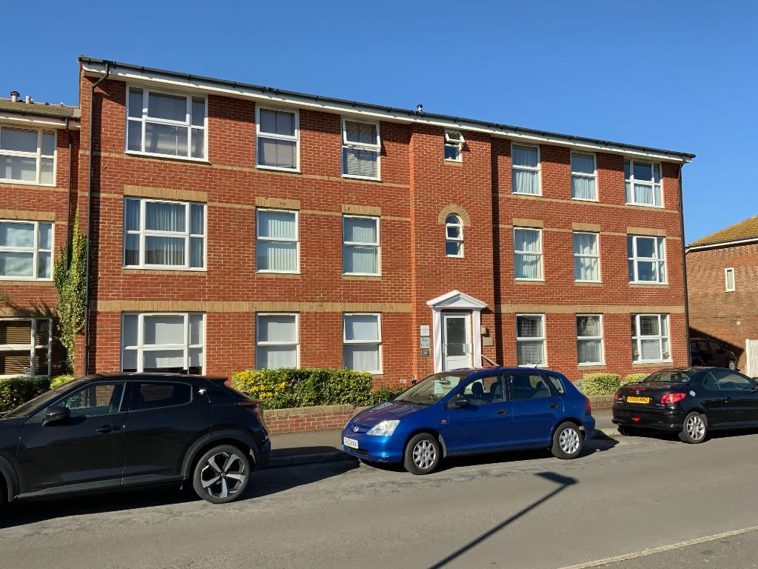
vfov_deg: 48.2
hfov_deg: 61.7
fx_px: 635
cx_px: 379
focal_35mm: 29
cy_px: 284
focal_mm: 3
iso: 16
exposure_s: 1/1848
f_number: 1.8
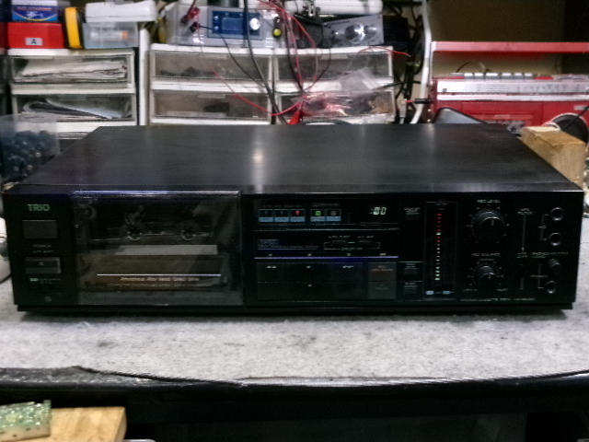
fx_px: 902
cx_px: 294
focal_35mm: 53
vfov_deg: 27.5
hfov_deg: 36.2
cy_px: 221
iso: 800
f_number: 4.9
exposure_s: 1/34
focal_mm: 9.5
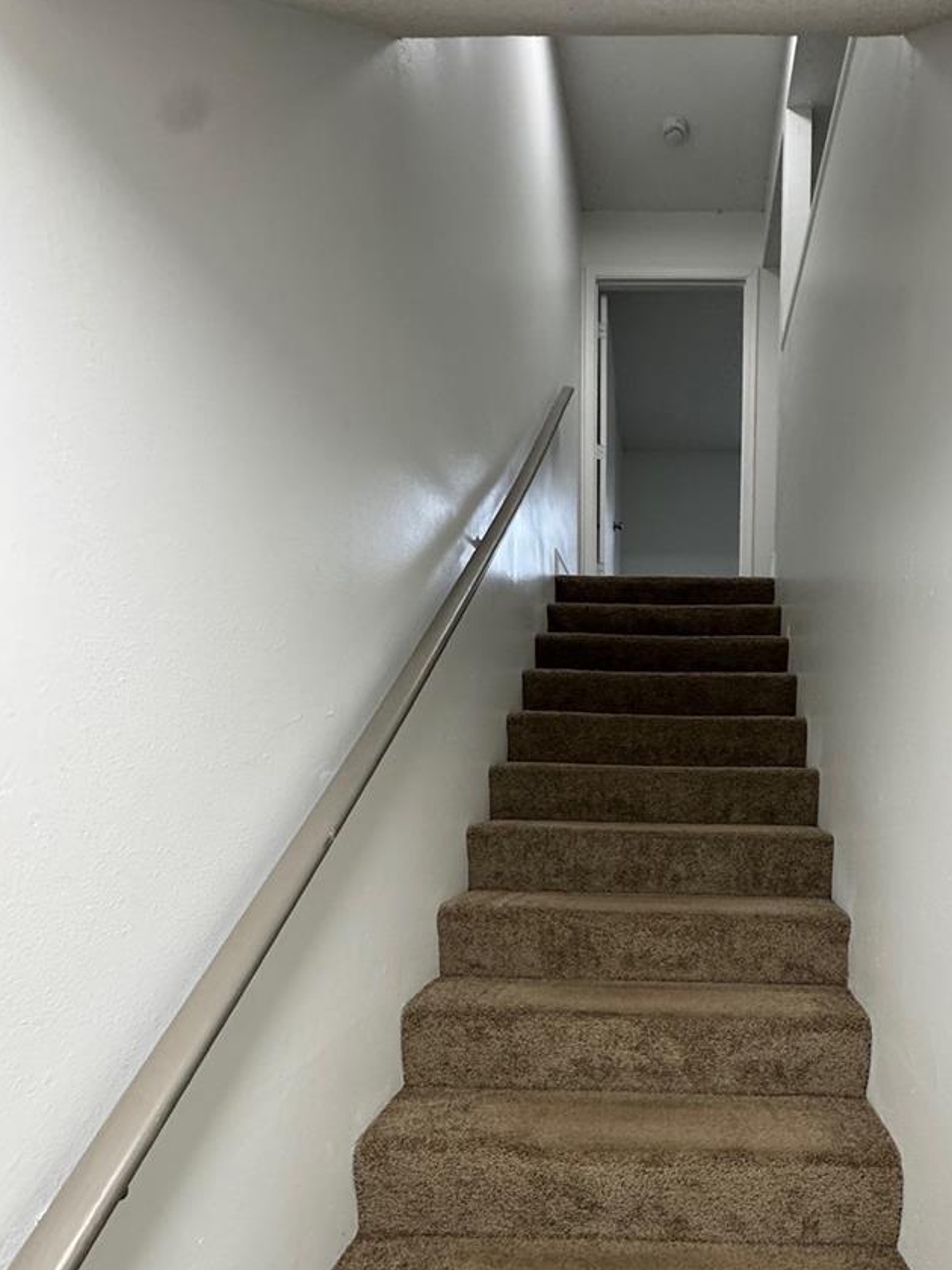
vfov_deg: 79.3
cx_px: 666
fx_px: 733
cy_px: 836
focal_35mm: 20
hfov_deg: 63.5
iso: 320
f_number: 2.2
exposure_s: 1/60
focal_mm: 2.22
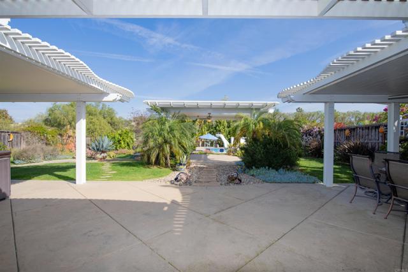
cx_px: 204
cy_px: 136
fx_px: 204
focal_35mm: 18
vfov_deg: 67.4
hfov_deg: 90.0
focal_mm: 18
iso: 320
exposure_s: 1/250
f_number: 11
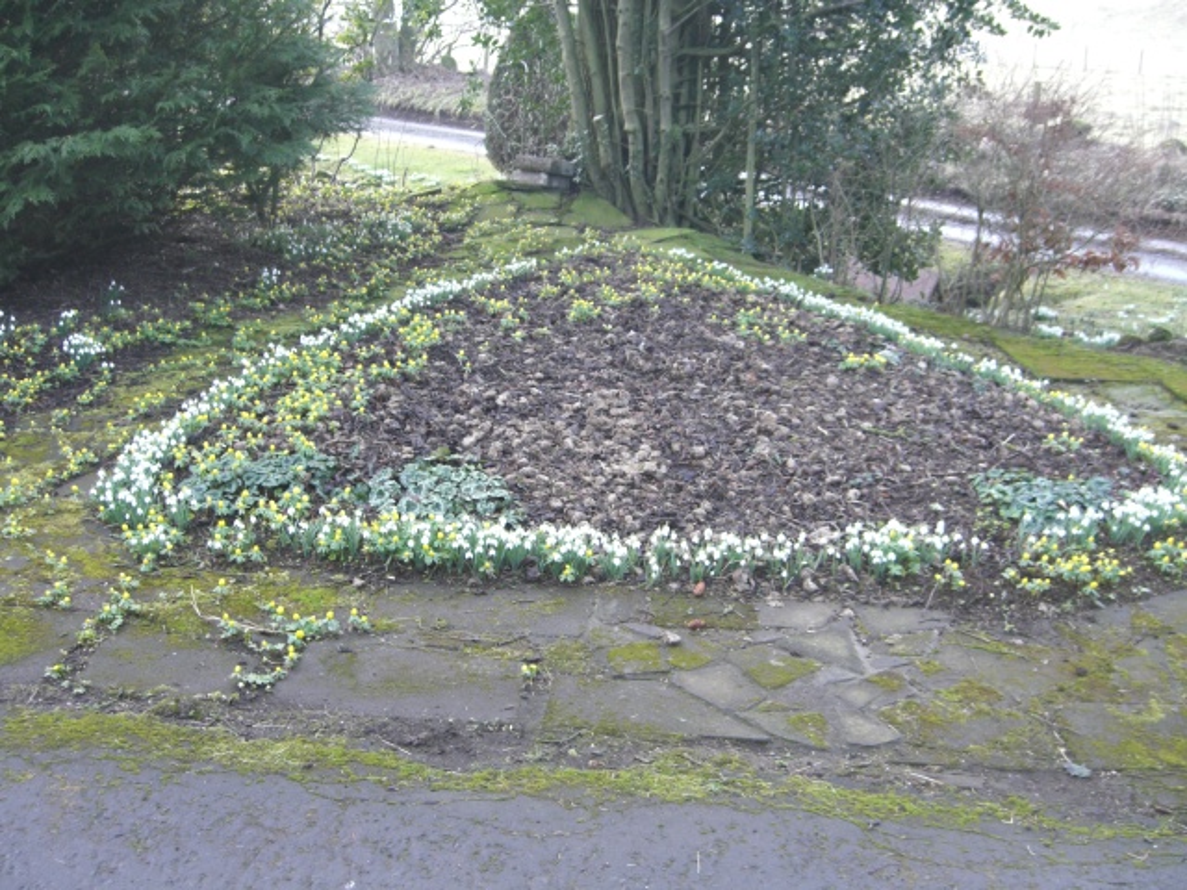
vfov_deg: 37.7
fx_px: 1303
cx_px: 594
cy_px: 445
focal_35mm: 38
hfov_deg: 49.0
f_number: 2.8
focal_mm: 7.9
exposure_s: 1/80
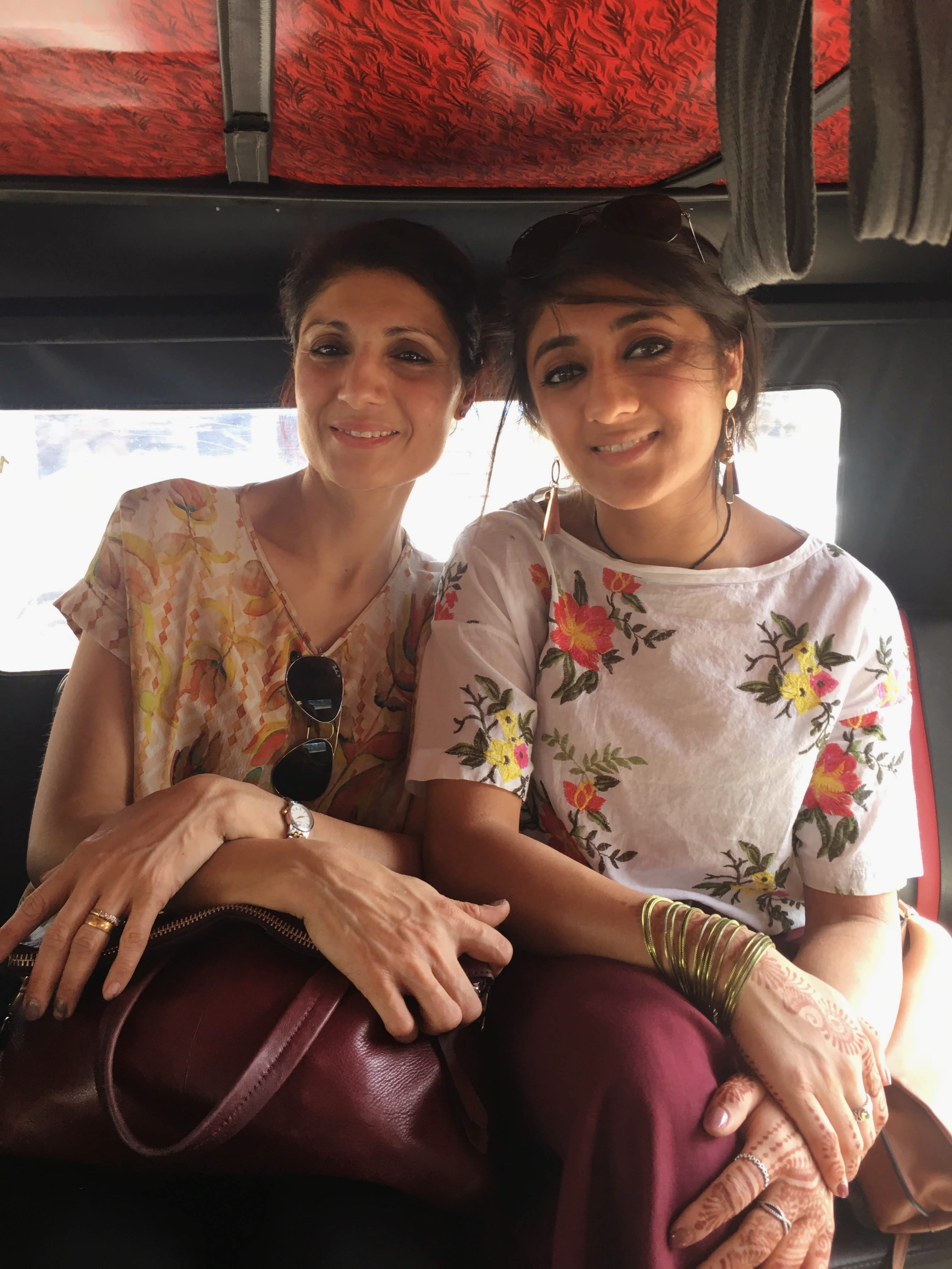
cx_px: 476
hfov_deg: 48.2
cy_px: 634
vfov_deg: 61.7
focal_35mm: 29
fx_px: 1063
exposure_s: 1/33
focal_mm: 4.15
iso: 25
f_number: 2.2
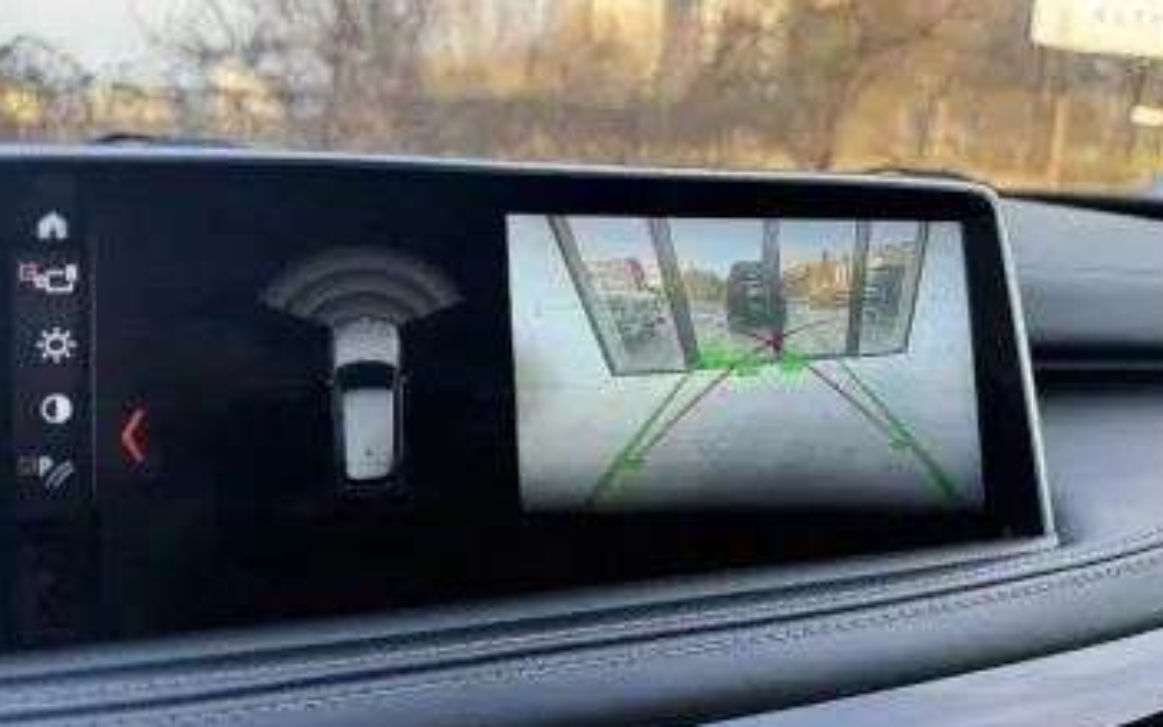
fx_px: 824
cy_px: 337
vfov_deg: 47.6
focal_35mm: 26
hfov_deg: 70.4
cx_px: 585
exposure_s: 1/195
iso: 100
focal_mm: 6.76
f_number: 1.78
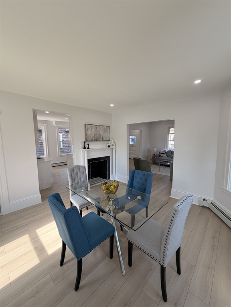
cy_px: 154
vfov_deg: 102.1
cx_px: 116
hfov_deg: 85.7
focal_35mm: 14
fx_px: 125
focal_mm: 2.22
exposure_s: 1/121
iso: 64
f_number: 2.2
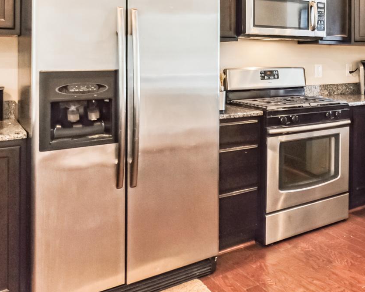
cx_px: 326
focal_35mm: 39
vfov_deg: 36.7
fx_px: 421
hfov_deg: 43.0
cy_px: 53
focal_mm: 17
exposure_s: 1/10
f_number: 8
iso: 200
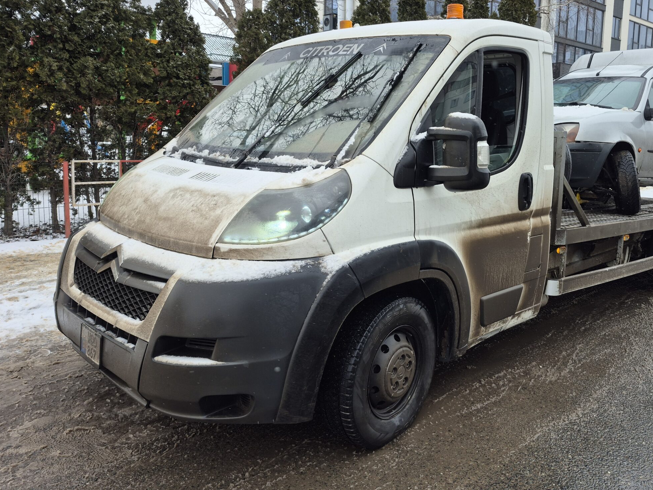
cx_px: 418
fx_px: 566
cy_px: 193
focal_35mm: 30
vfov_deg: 46.5
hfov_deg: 59.0
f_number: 1.8
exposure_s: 1/455
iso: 25
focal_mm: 5.4
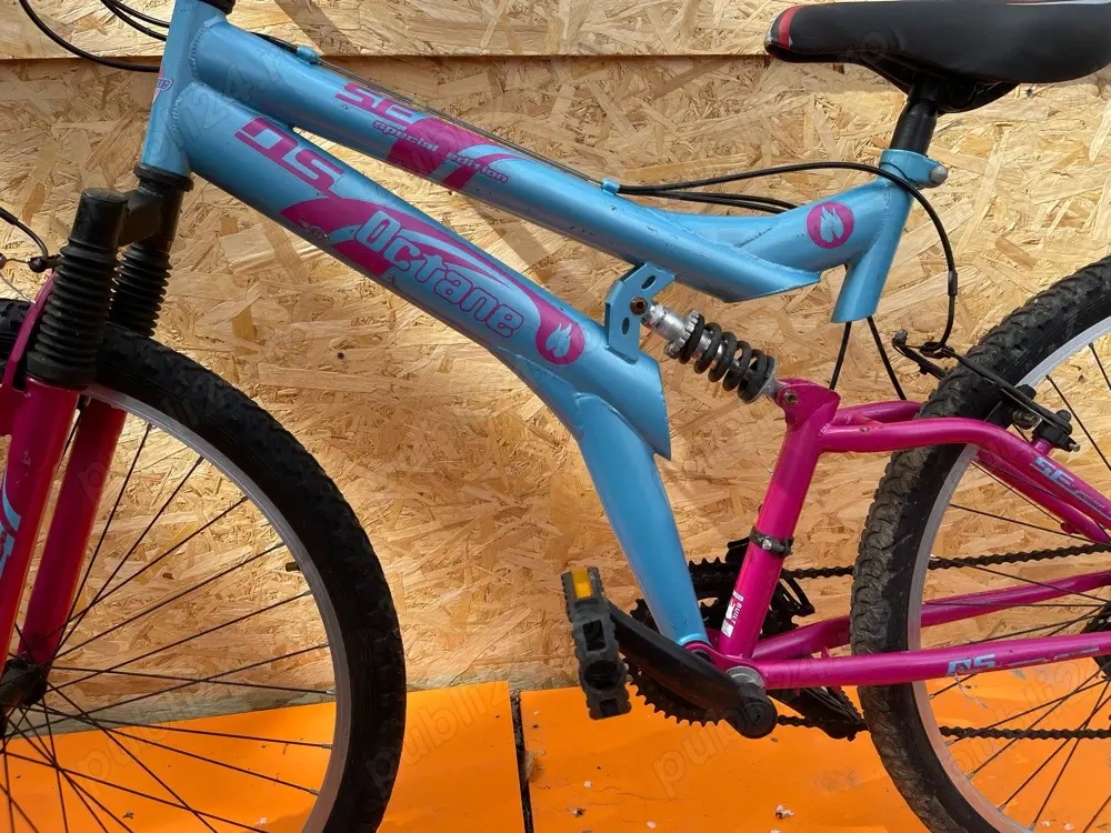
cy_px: 416
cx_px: 556
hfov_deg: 67.3
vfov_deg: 53.1
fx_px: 834
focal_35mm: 26
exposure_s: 1/1309
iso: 32
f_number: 1.6
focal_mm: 5.1
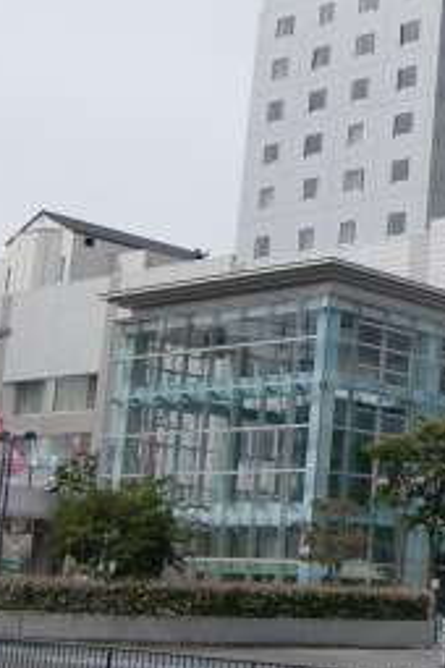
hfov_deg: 16.6
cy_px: 348
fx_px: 1353
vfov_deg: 27.7
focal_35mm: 73
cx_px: 715
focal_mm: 4.9
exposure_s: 1/250
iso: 64
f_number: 7
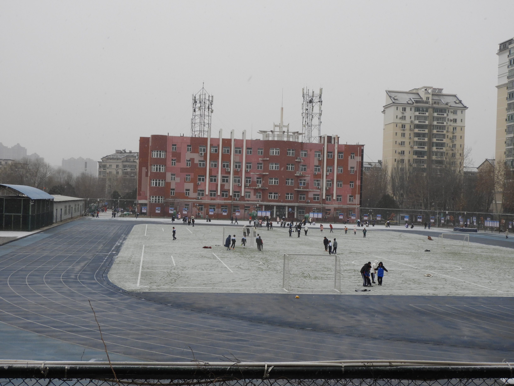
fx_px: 742
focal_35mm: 50
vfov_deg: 29.1
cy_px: 193
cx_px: 257
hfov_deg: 38.2
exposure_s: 1/200
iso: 100
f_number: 4
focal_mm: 9
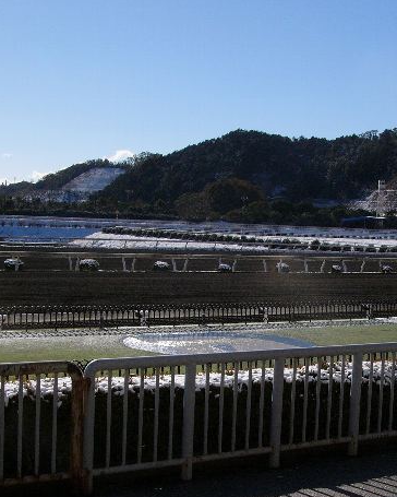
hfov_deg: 25.8
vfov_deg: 32.0
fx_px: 867
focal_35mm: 59
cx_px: 170
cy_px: 260
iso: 100
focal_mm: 7.1
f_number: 8
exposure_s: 1/2000
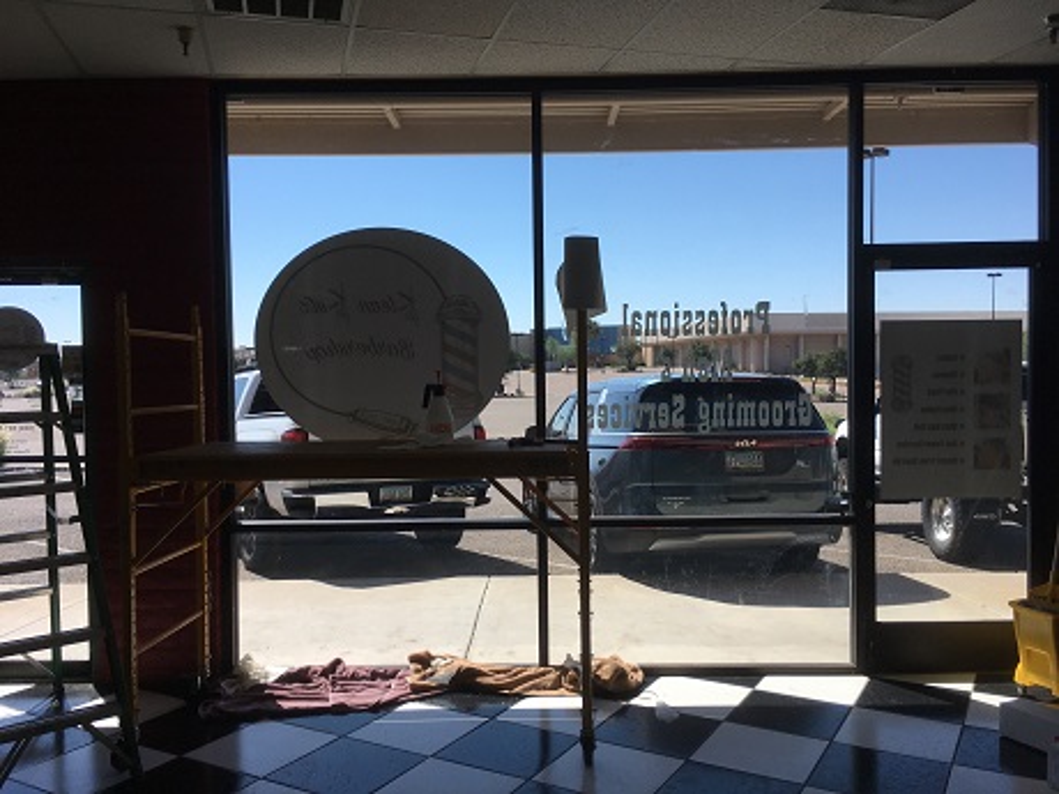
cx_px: 530
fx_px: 887
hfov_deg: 61.7
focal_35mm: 29
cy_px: 397
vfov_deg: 48.2
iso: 25
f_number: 2.2
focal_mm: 4.15
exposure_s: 1/1876
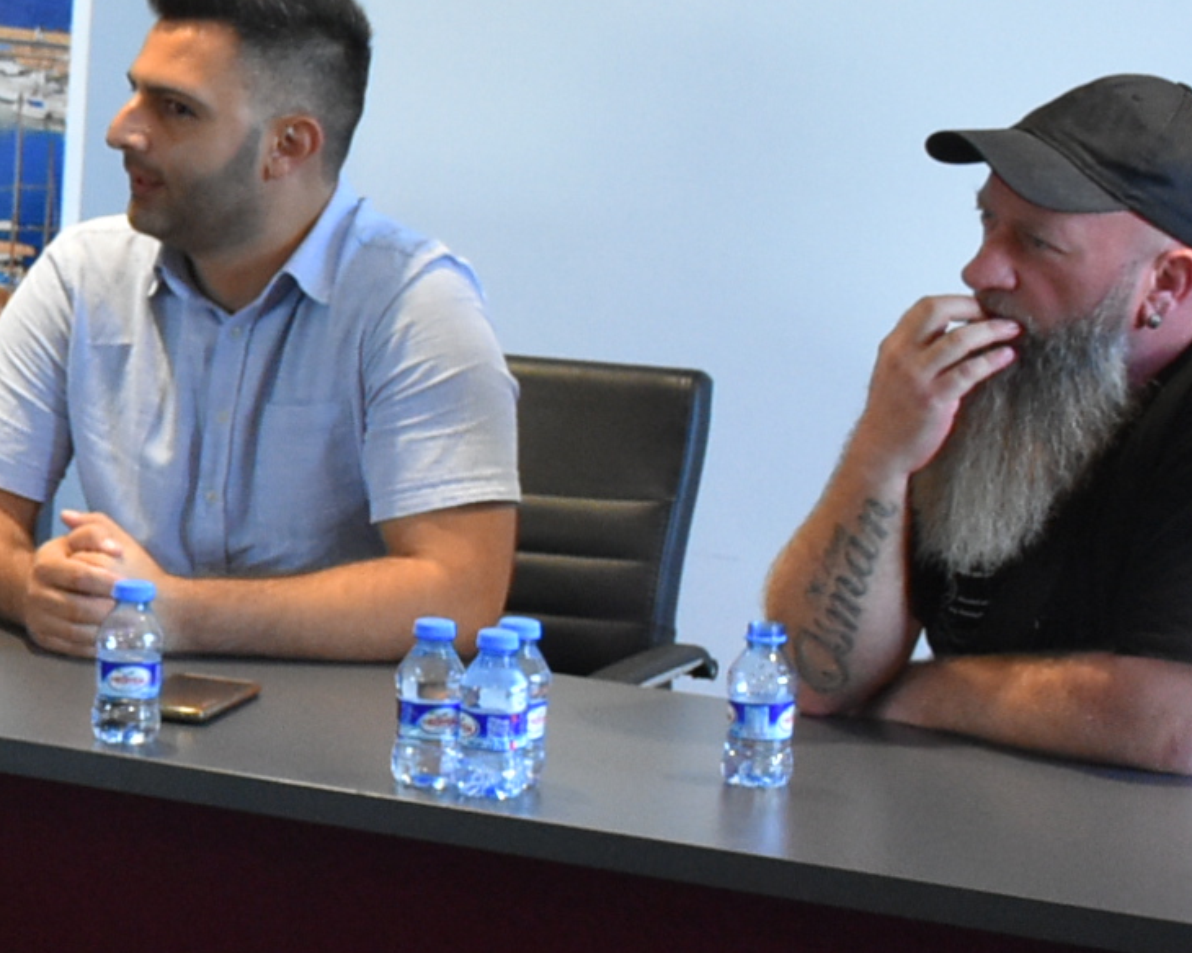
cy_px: 424
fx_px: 5501
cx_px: -918
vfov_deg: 9.9
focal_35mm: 156
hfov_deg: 11.5
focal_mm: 27
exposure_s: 1/125
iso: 2000
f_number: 5.6
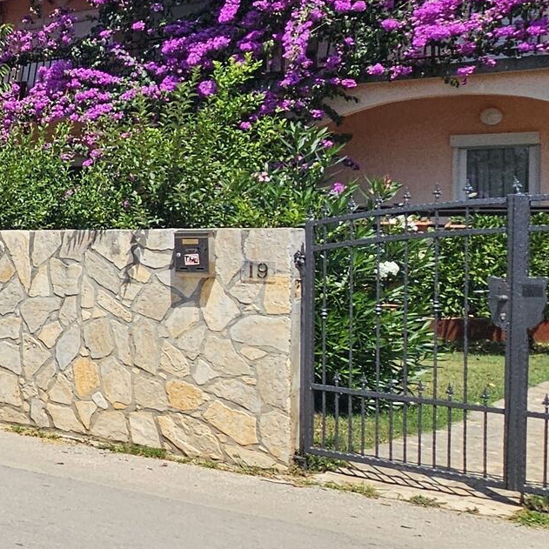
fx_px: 915
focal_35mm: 51
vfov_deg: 33.3
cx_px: -419
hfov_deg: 22.0
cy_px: 222
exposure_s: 1/3390
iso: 50
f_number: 2.2
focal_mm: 2.2
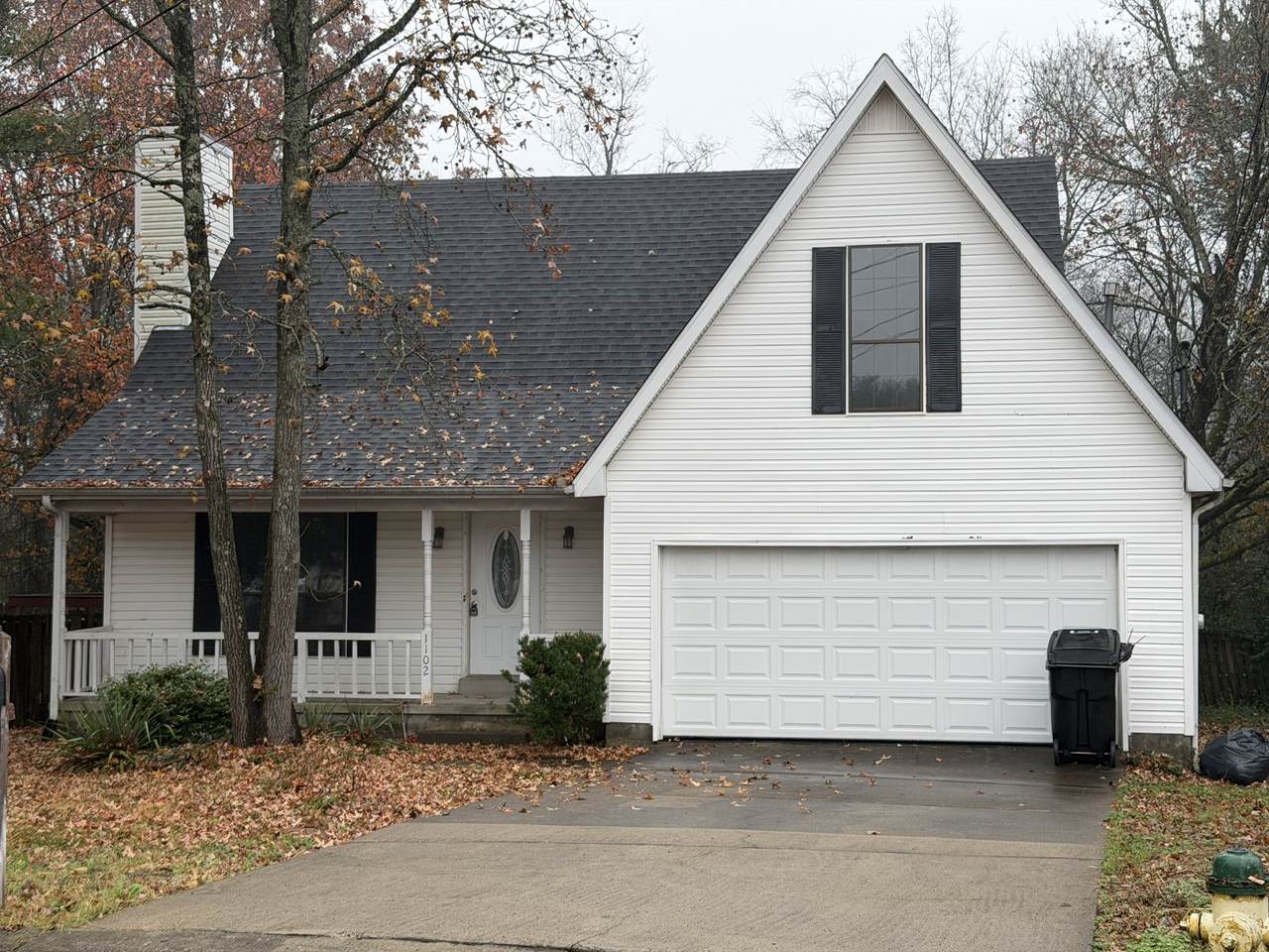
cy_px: 476
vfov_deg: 30.3
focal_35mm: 48
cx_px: 634
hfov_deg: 39.7
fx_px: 1760
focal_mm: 6.76
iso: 64
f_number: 1.78
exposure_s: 1/1000
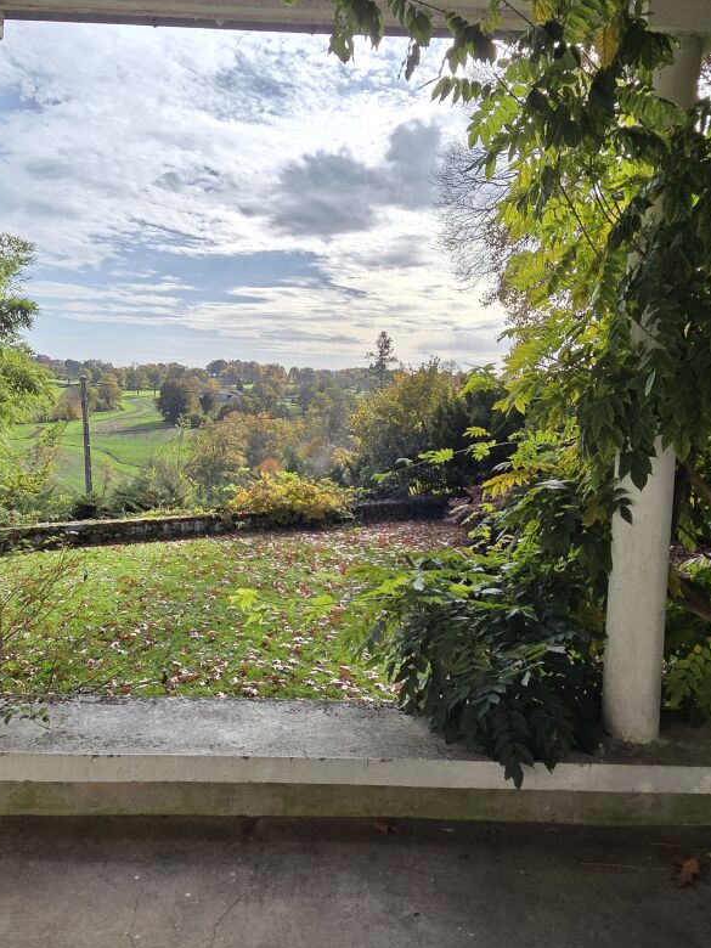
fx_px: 657
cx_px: 331
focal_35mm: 24
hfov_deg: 56.8
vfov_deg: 71.5
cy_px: 441
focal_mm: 2.2
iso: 50
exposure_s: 1/1135
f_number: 2.2
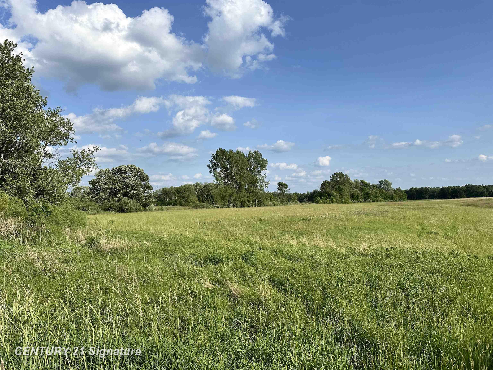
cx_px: 246
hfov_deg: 71.6
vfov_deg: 56.8
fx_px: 342
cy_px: 185
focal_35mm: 24
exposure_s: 1/5848
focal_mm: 6.86
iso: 80
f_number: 1.78
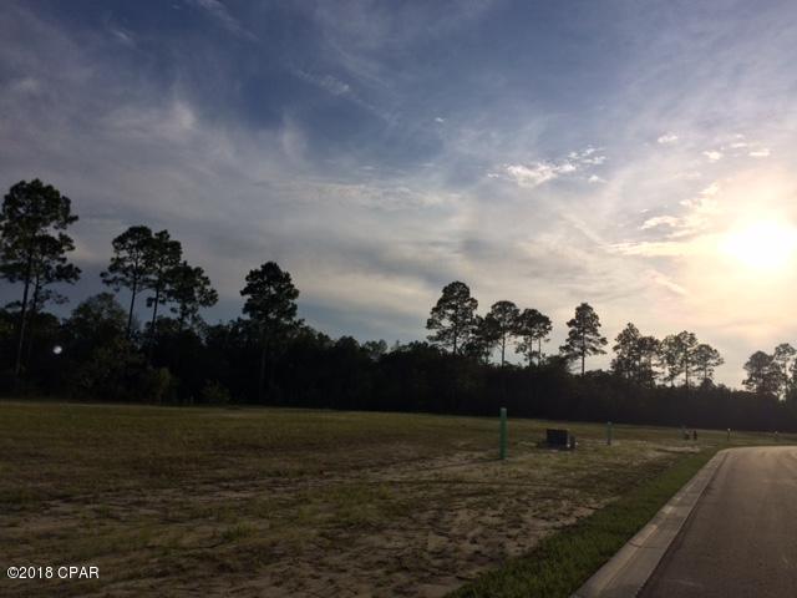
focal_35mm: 29
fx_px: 668
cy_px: 299
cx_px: 398
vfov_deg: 48.2
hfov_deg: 61.7
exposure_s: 1/8264
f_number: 2.2
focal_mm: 4.15
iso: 40
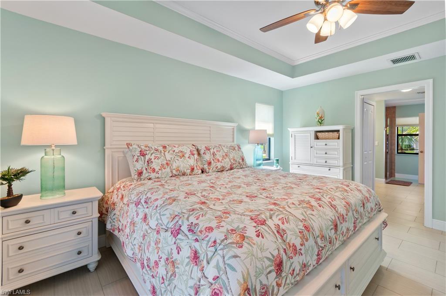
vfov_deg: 77.1
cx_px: 223
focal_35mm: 15
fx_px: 186
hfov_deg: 100.5
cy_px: 148
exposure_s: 1/8
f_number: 6.3
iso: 200
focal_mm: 10
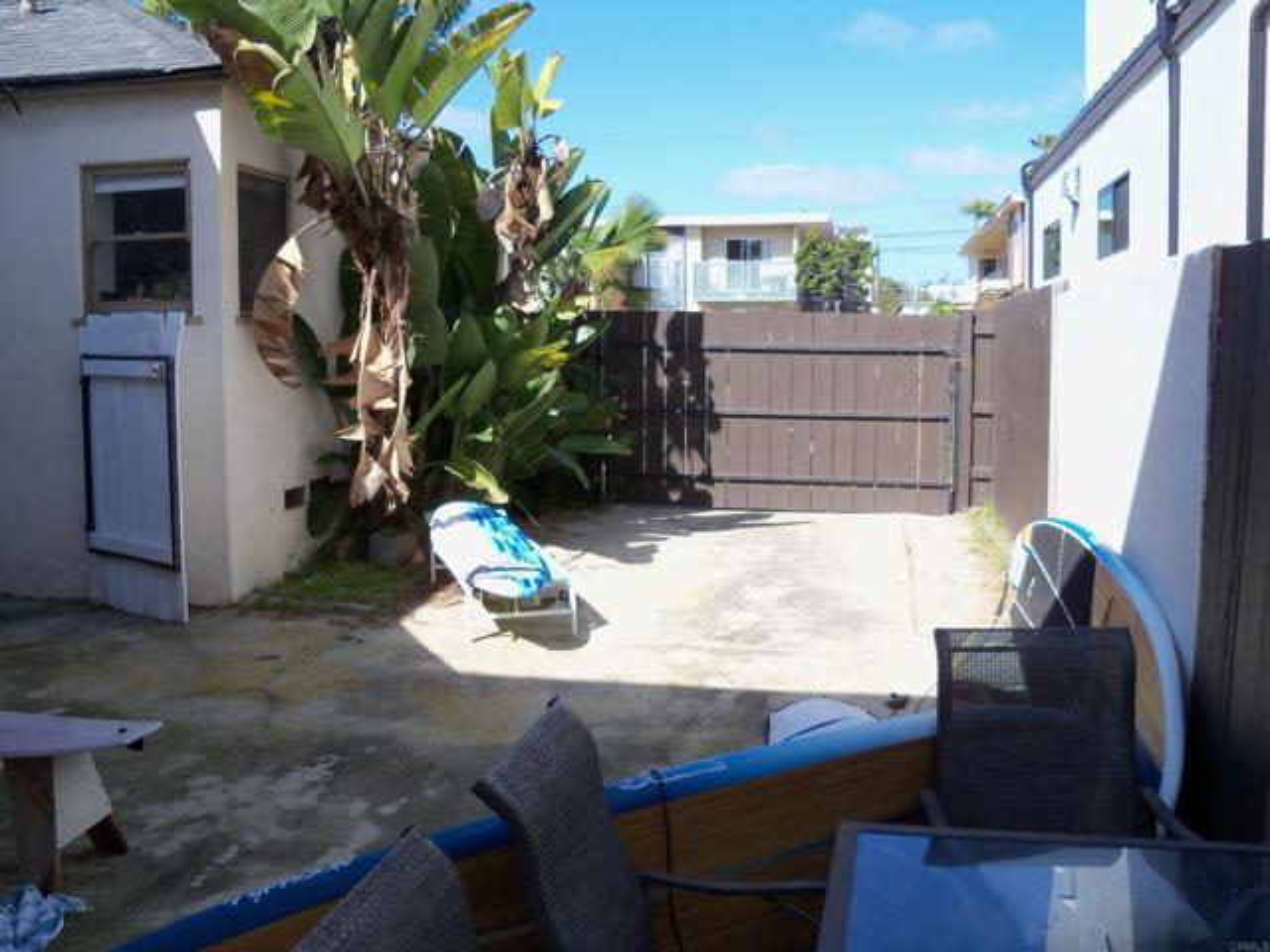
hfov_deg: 52.6
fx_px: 1284
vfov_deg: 40.7
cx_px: 635
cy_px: 476
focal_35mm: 35
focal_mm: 6.2
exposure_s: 1/400
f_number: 3.5
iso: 80
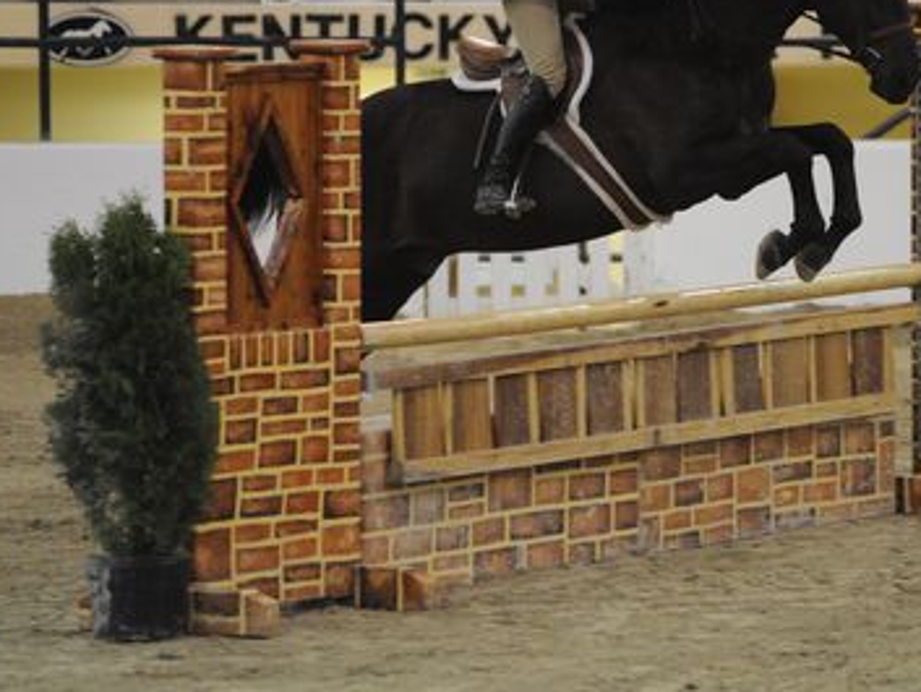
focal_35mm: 348
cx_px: 637
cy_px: 206
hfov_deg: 5.7
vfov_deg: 4.3
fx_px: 9262
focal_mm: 200
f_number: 2.8
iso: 6400
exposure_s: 1/400
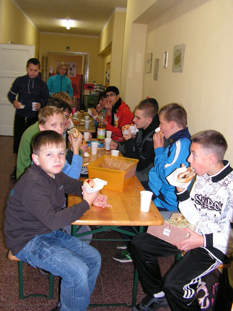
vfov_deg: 51.4
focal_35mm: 36
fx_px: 323
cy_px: 156
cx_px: 116
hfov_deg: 39.7
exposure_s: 1/40
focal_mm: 6
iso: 200
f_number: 3.2
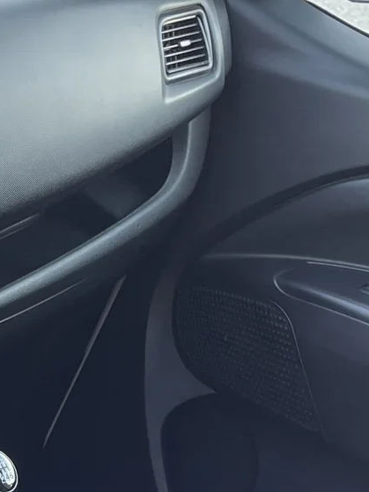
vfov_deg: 15.7
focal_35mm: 119
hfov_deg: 11.1
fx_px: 1692
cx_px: -412
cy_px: 655
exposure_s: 1/121
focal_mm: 4.2
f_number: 1.6
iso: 40
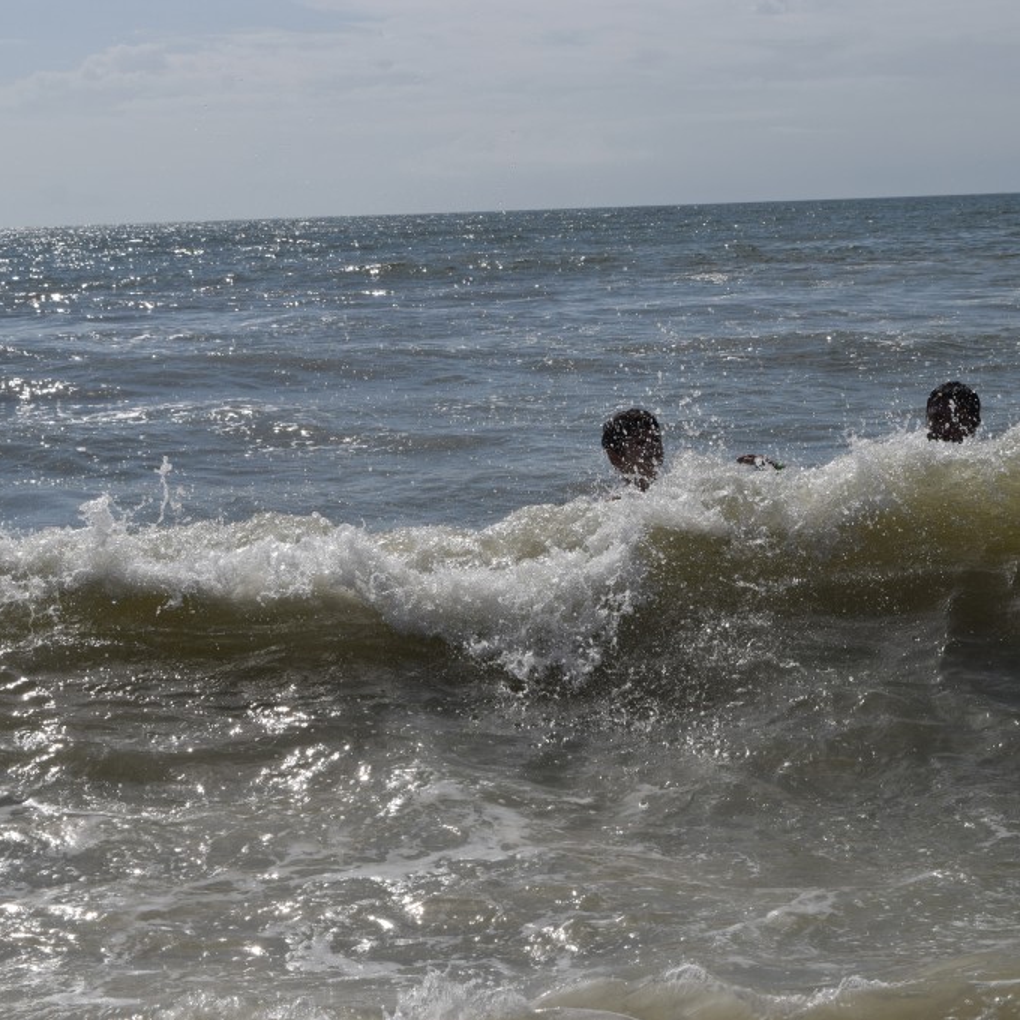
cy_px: 510
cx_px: 639
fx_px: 3200
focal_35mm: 96
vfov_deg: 18.1
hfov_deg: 18.1
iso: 200
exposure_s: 1/800
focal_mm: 50
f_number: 14
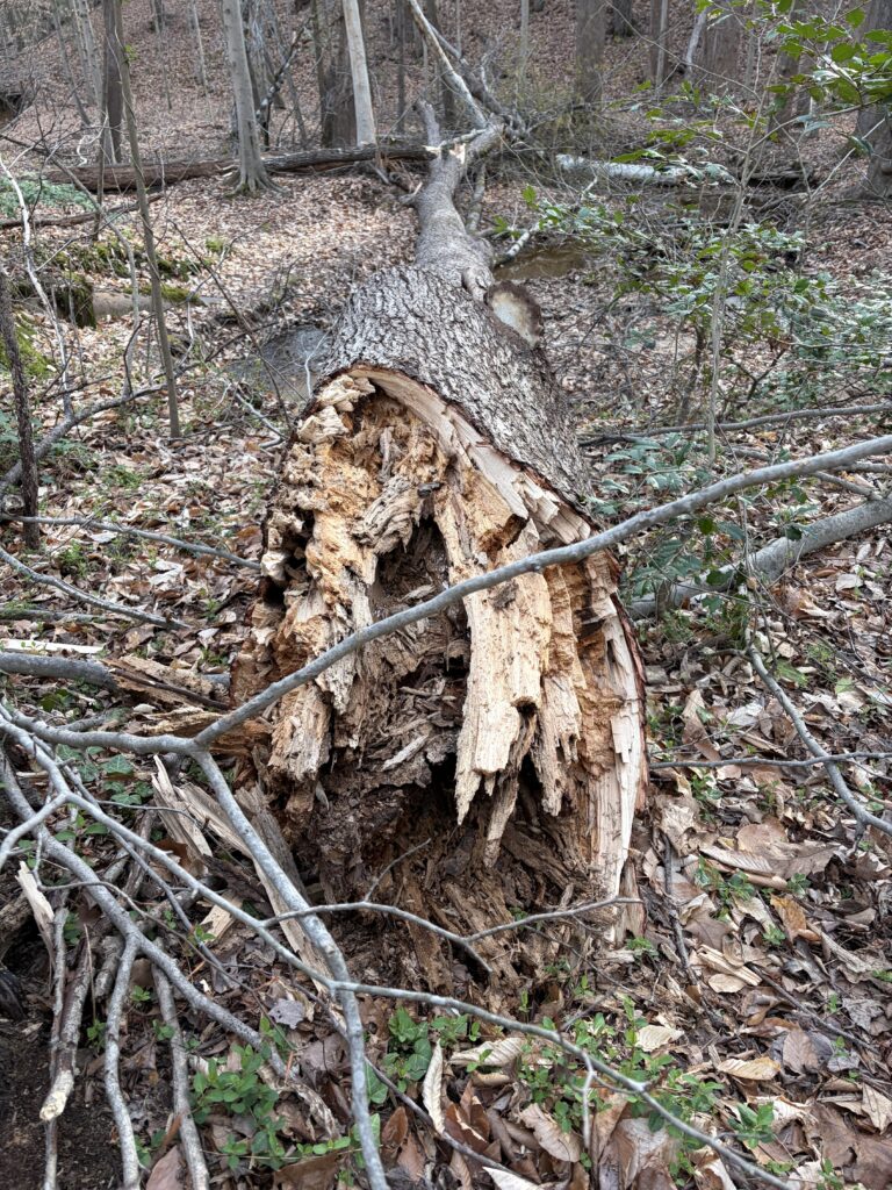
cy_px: 595
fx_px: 893
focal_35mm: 26
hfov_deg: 53.1
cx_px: 446
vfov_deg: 67.3
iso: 40
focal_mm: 5.96
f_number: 1.6
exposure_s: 1/234
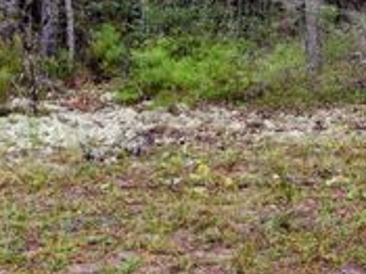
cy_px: 72
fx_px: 814
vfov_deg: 19.0
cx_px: 335
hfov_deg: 24.6
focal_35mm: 77
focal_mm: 4.71
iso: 100
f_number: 1.7
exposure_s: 1/729
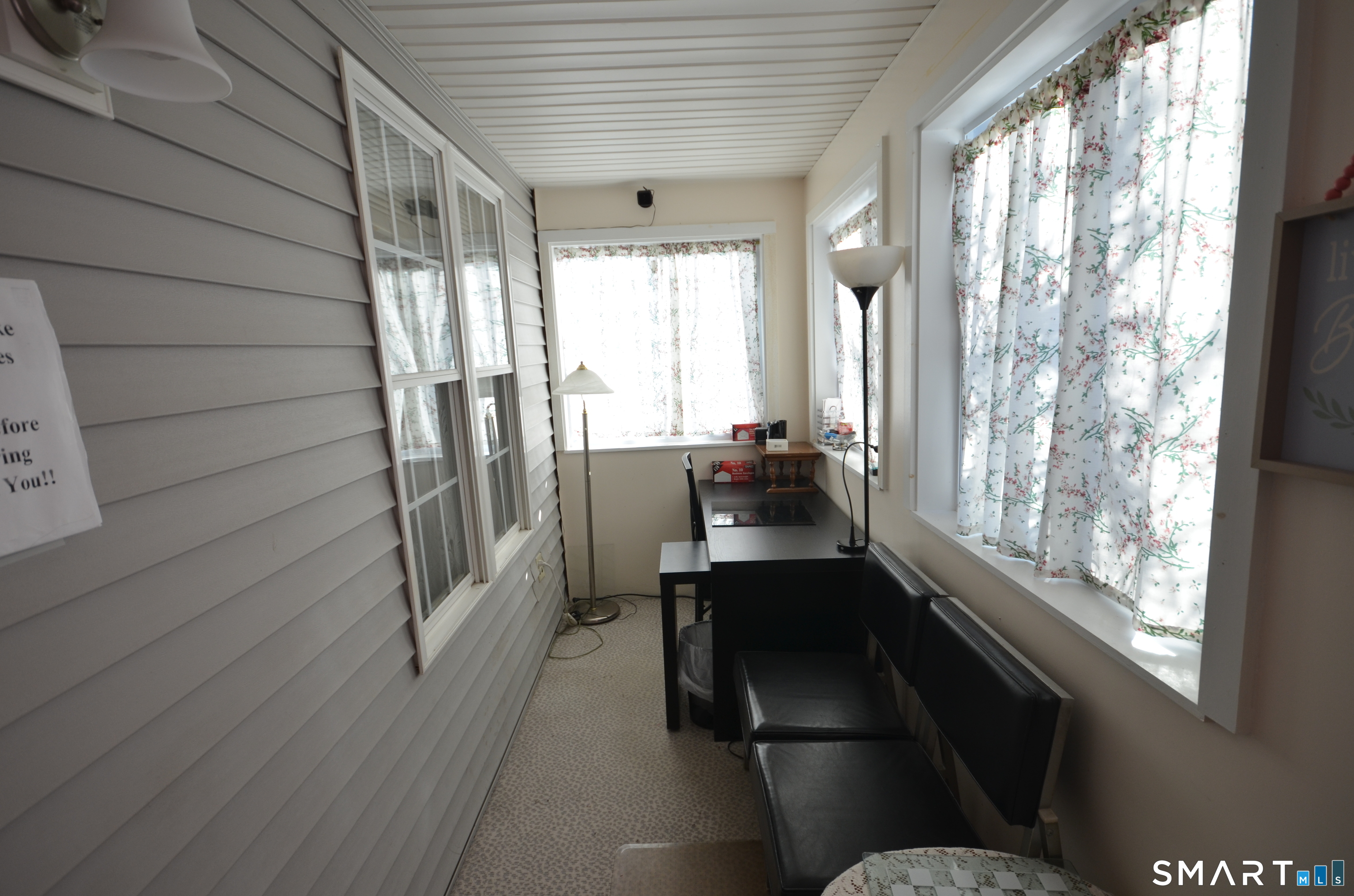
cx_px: 677
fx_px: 676
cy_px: 448
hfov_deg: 90.1
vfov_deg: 67.2
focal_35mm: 18
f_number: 5.6
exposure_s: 1/125
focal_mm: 12
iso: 200
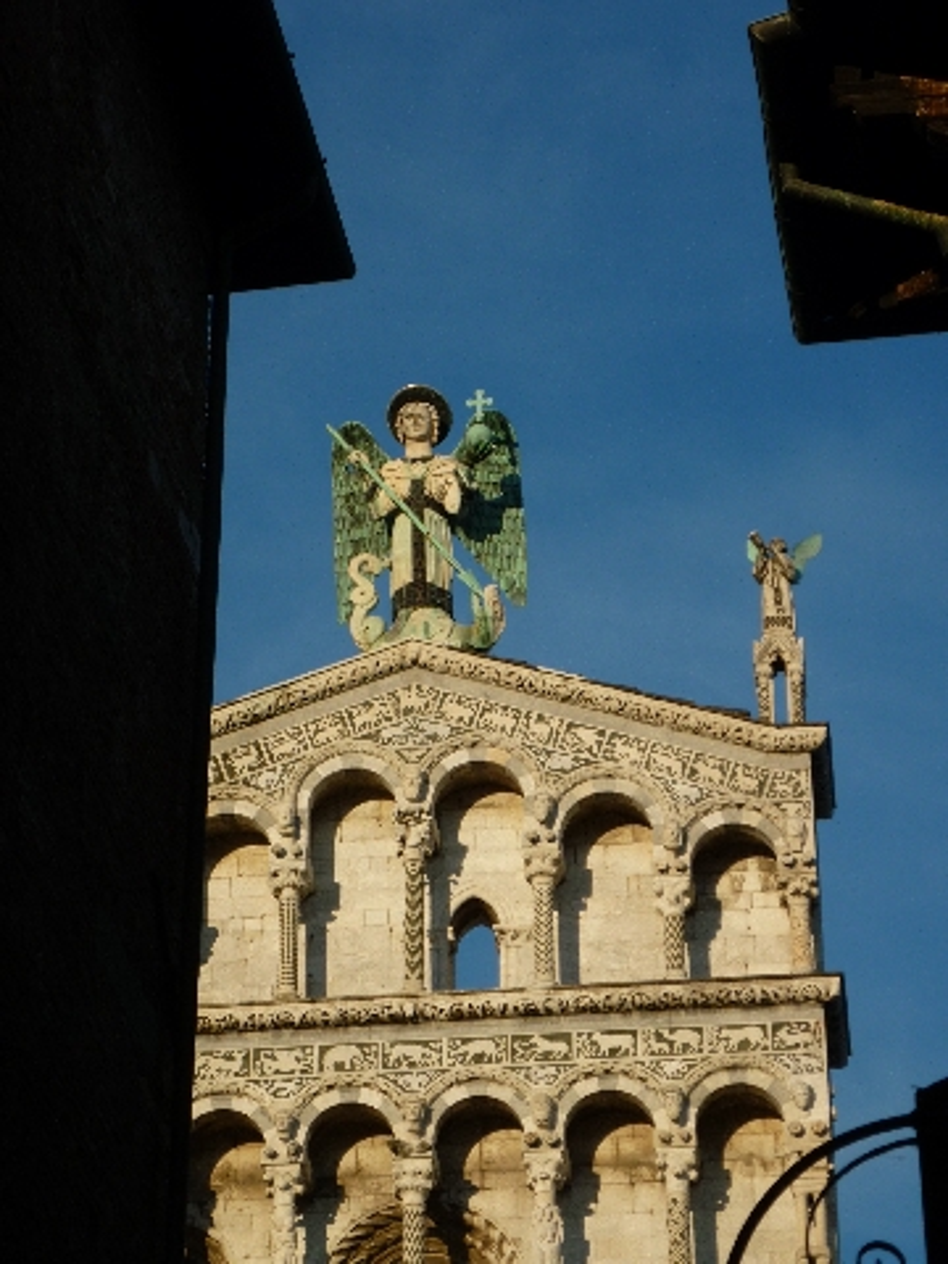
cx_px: 474
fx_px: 4820
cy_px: 632
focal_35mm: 132
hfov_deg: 11.2
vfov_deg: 14.9
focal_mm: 22
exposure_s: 1/320
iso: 80
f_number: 5.9
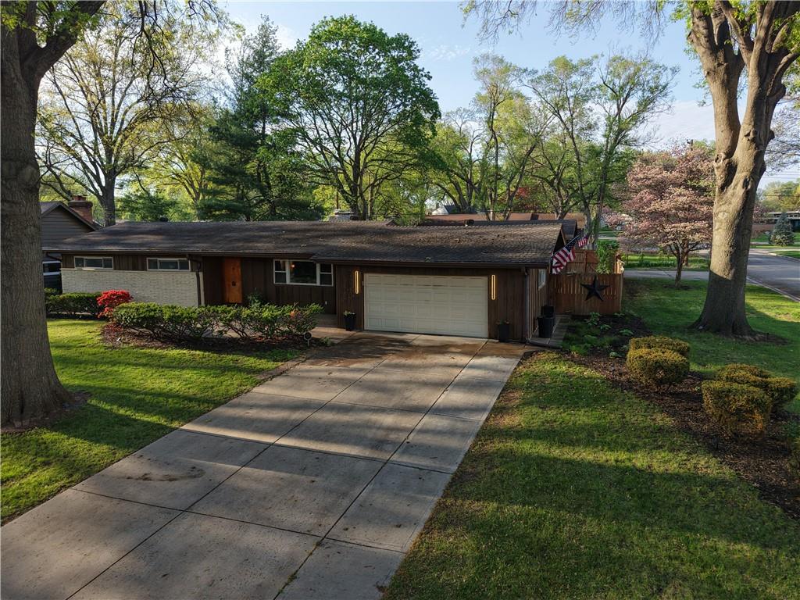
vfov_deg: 56.8
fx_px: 555
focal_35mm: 24
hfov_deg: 71.6
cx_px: 400
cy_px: 300
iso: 280
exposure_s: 1/2000
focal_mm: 8.67
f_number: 1.8
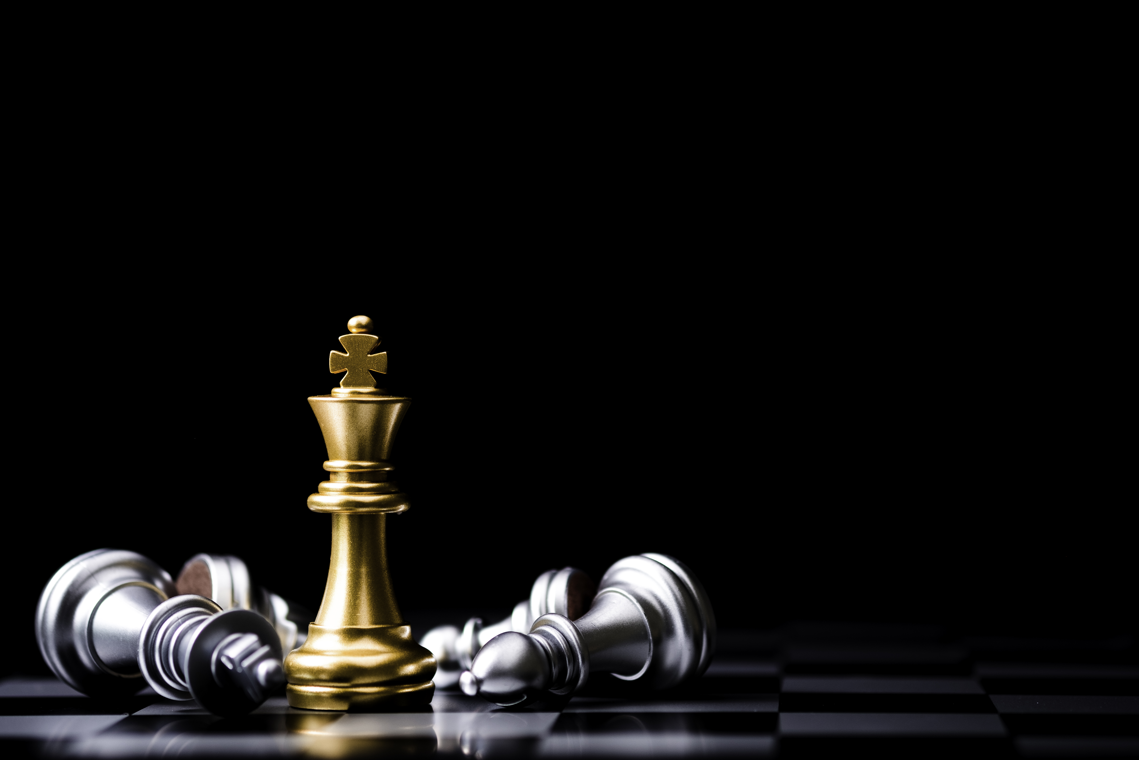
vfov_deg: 15.2
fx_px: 2847
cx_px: 570
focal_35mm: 90
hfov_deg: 22.6
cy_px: 380
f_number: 2.4
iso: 100
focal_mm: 60
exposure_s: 1/180
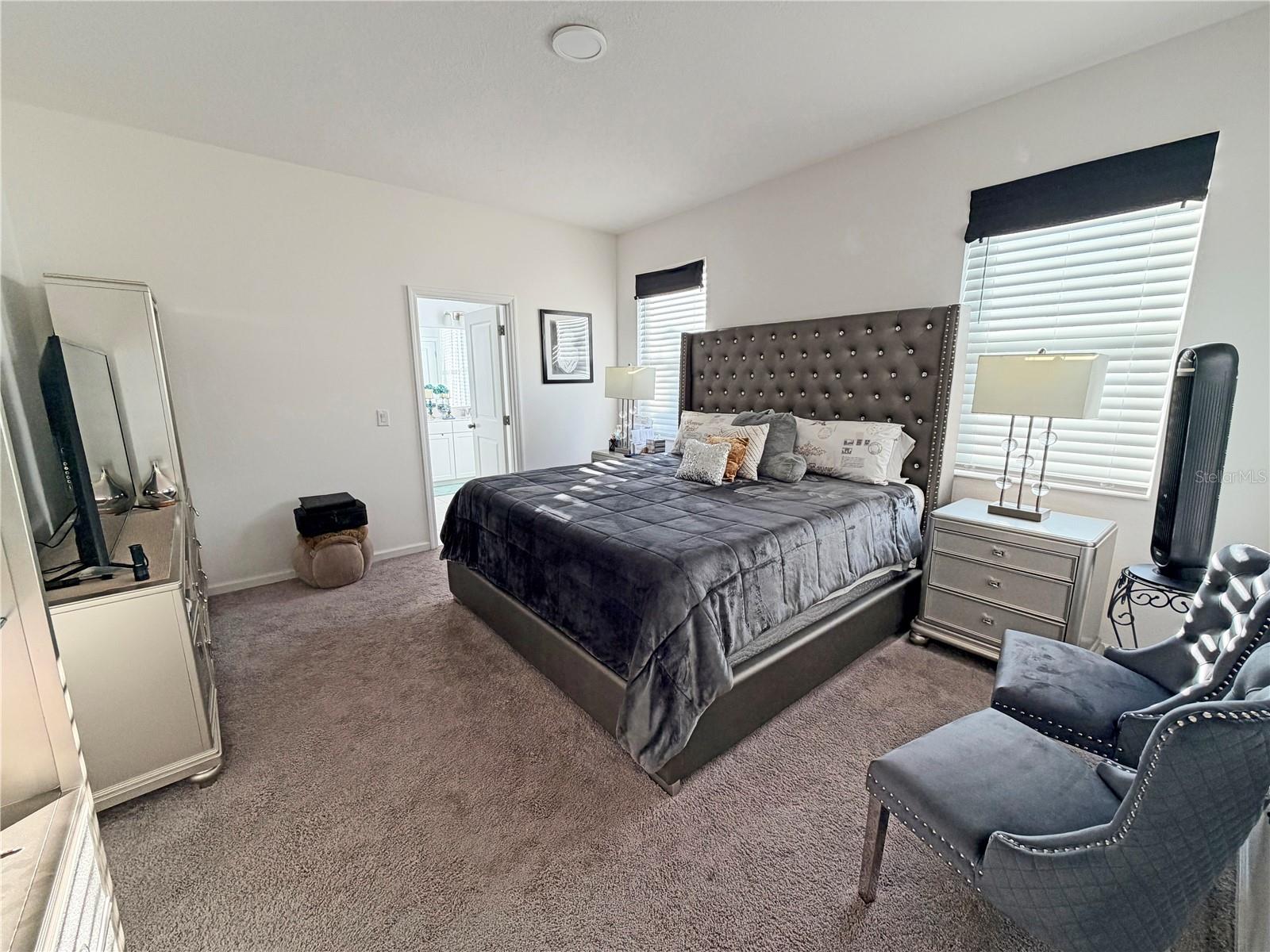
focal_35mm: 14
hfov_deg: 102.1
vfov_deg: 85.7
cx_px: 635
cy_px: 476
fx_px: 514
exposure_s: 1/121
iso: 160
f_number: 2.2
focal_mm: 2.22
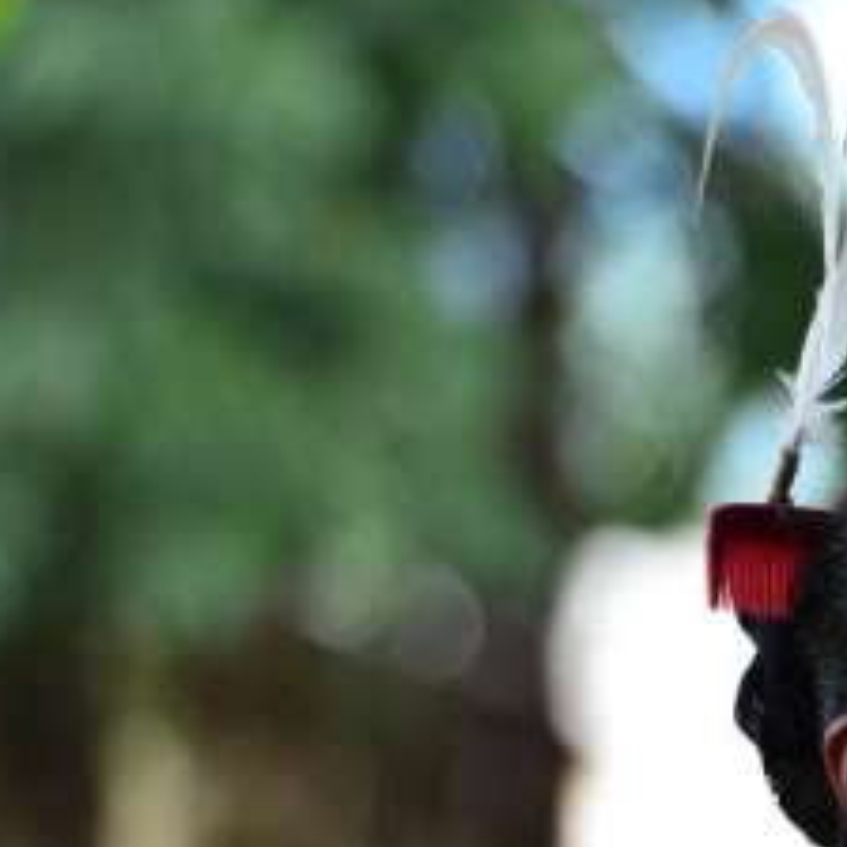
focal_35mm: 606
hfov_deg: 2.9
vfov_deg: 2.9
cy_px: 908
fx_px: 16776
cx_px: 1308
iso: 250
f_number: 4
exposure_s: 1/200
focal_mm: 200
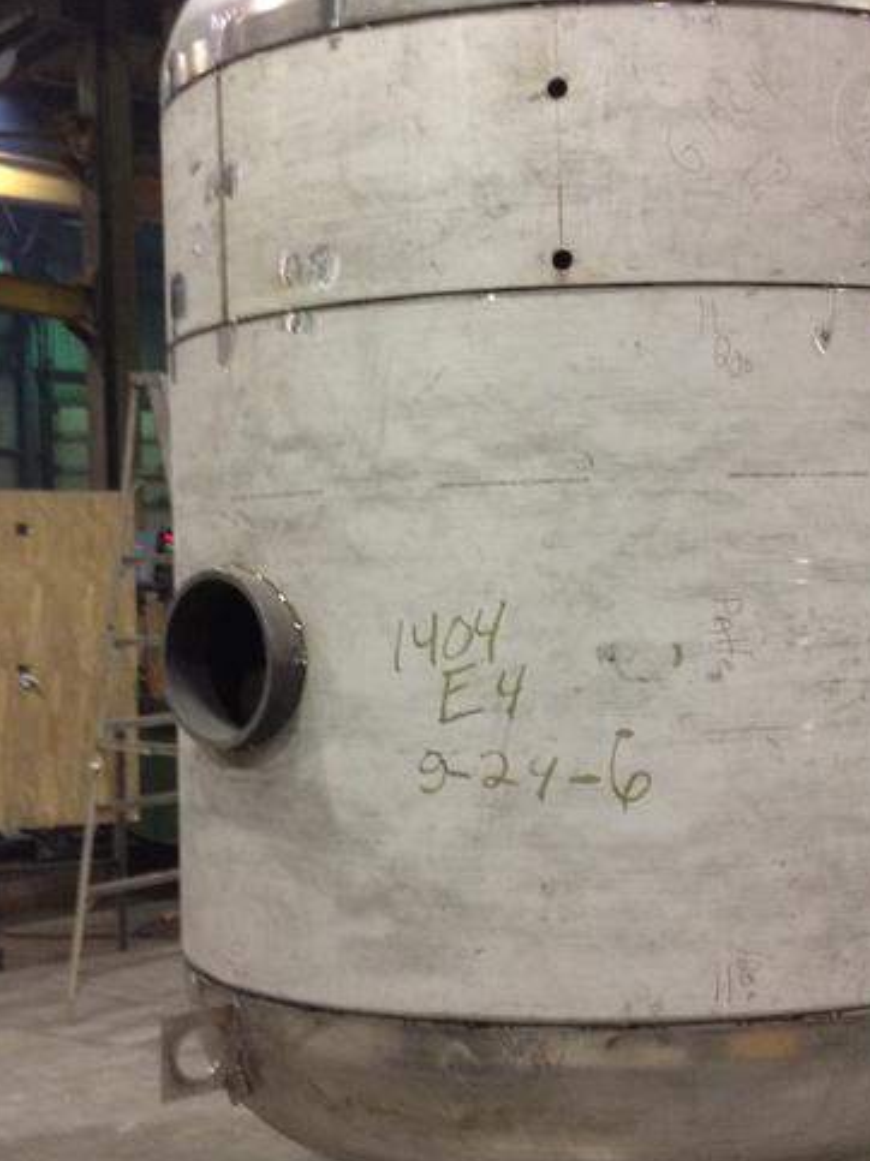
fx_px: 1944
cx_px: 548
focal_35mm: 58
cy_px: 565
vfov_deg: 33.2
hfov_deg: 25.1
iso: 200
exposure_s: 1/20
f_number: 2.4
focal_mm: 4.28
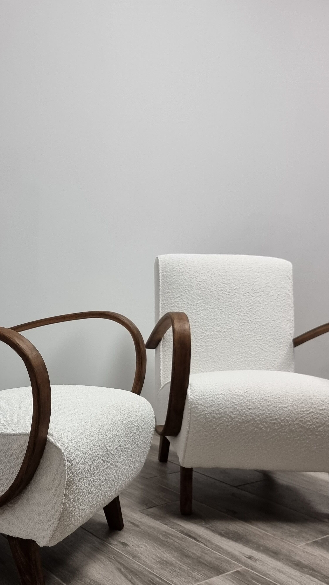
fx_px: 605
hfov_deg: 29.8
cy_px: 394
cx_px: 74
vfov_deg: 50.6
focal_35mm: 39
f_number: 1.8
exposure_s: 1/100
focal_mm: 6.7
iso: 250
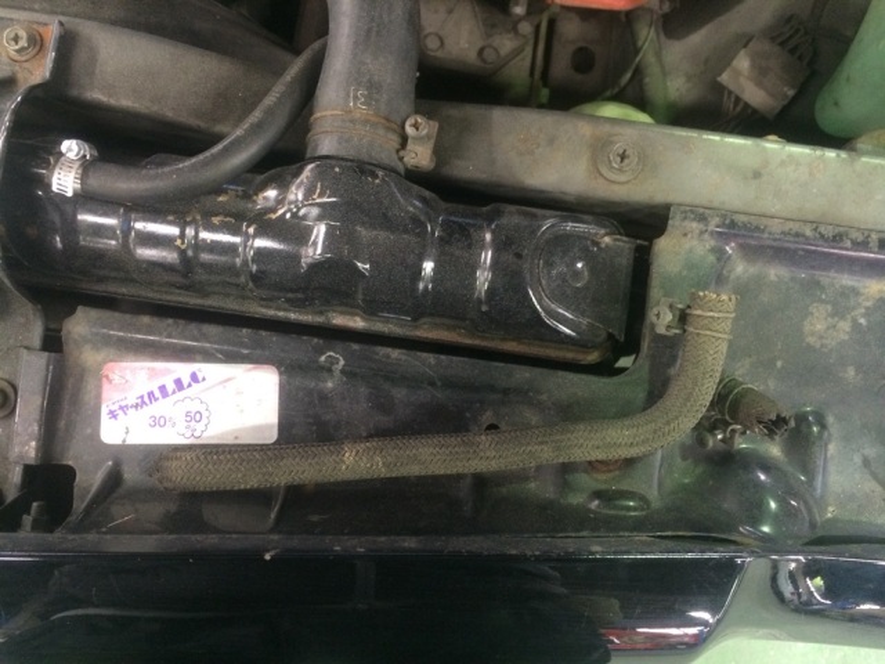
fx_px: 767
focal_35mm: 30
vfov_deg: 46.8
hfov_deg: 60.0
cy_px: 332
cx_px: 442
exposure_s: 1/15
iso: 320
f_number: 2.2
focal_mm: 4.12
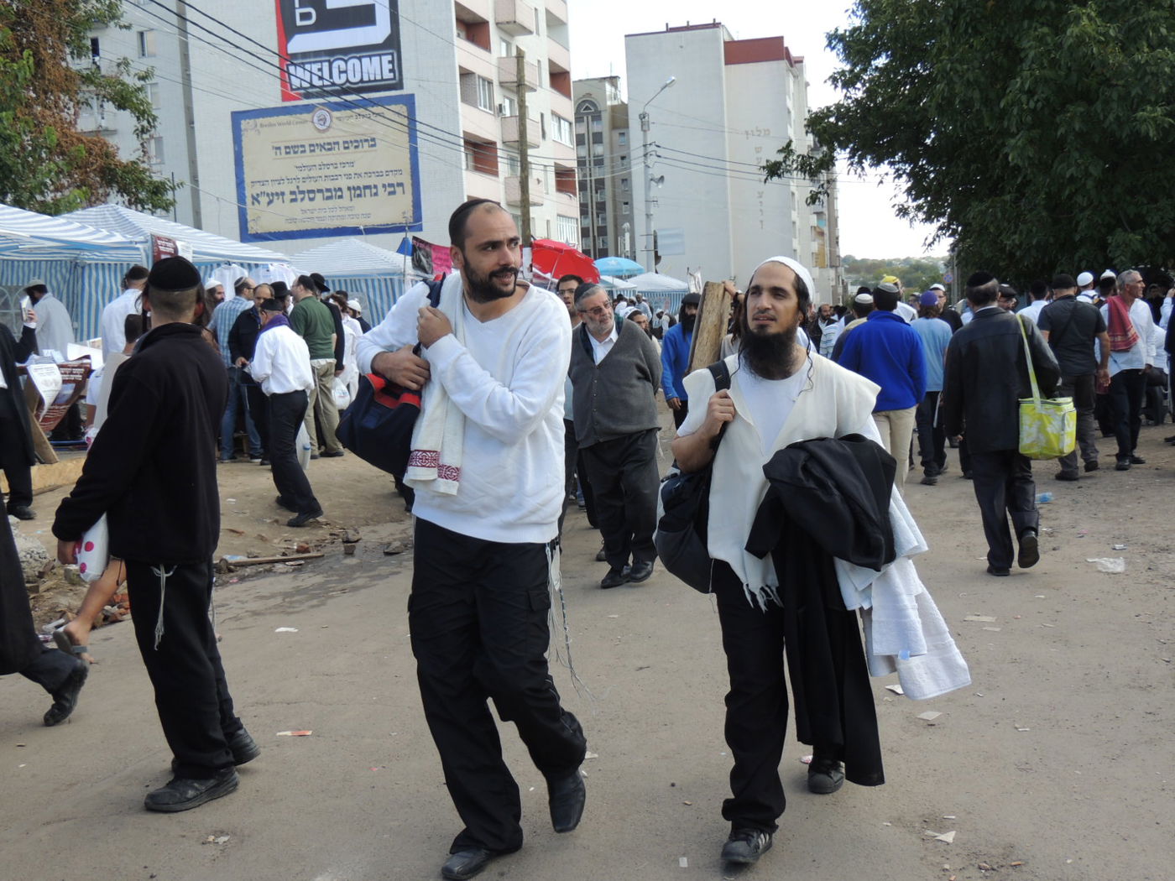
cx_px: 588
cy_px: 440
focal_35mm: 40
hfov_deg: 46.8
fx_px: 1358
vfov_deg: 36.0
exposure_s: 1/320
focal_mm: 7.1
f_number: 3.3
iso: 100
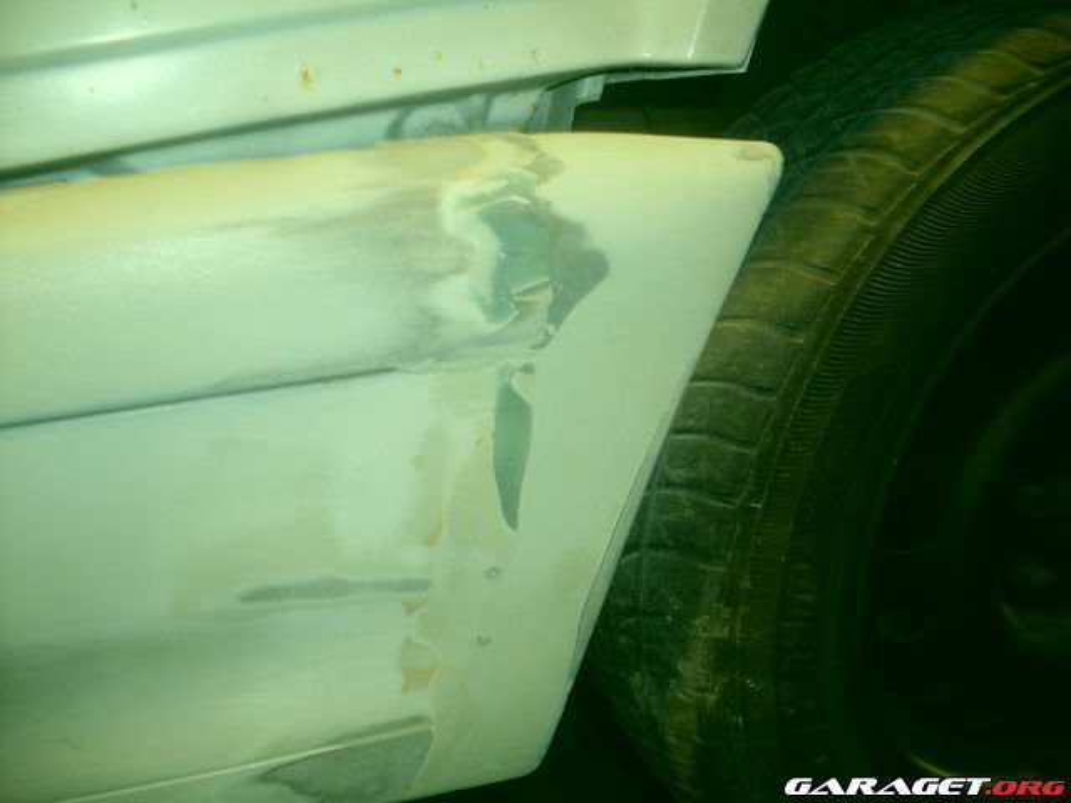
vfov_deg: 37.7
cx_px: 536
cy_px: 402
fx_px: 1176
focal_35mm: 38
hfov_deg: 49.0
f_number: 2.8
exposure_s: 1/45
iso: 100
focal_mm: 6.3
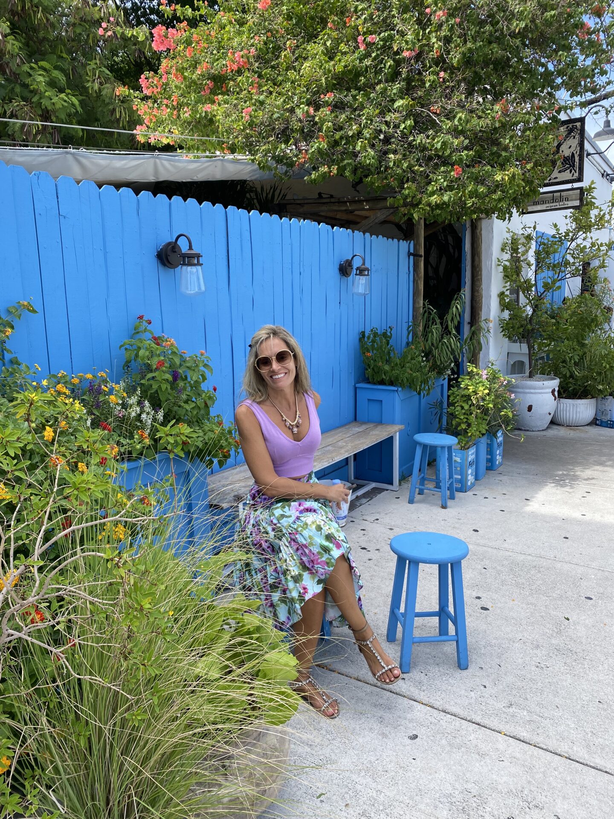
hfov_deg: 53.1
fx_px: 615
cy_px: 410
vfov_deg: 67.3
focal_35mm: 26
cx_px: 307
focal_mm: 4.25
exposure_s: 1/833
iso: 32
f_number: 1.8
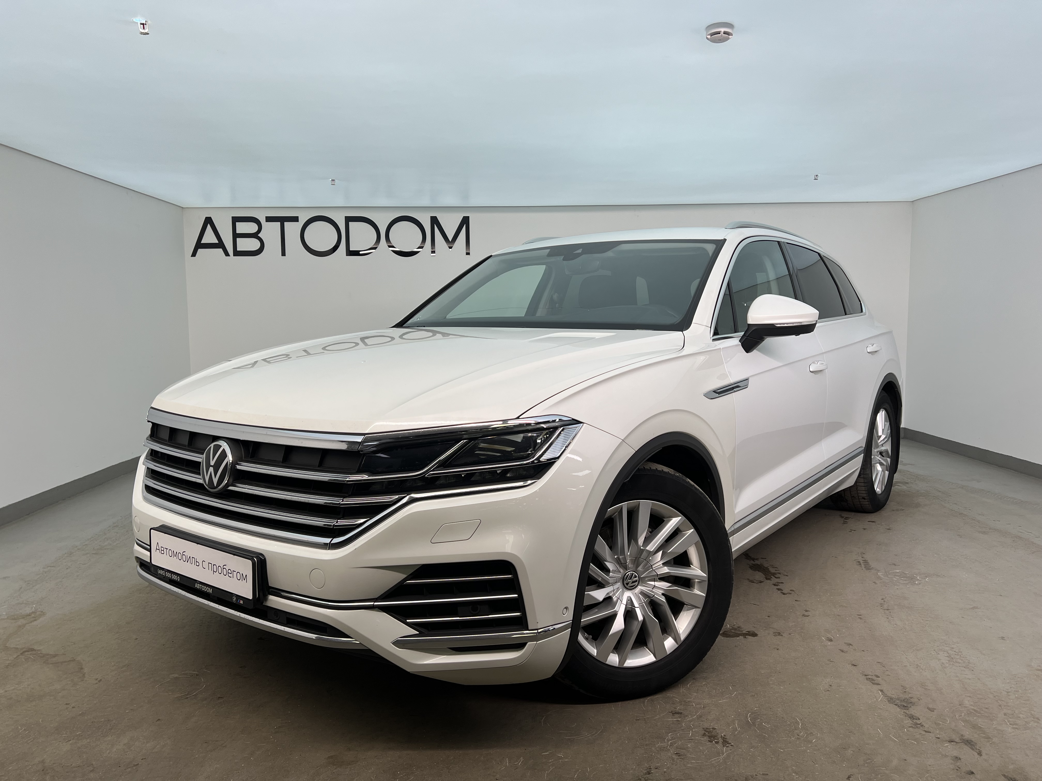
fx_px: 783
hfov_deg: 67.3
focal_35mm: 26
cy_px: 390
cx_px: 521
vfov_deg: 53.1
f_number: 1.5
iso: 50
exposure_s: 1/252
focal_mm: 5.7
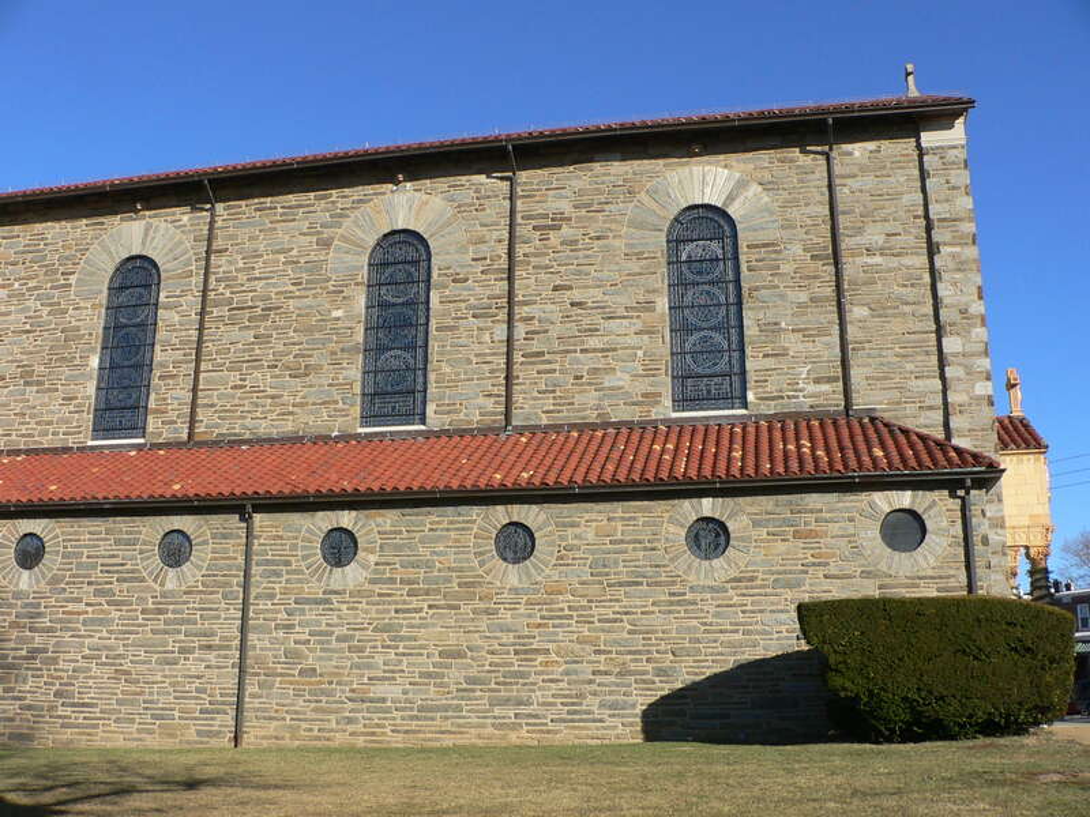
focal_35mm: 35
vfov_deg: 40.7
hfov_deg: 52.6
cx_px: 545
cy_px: 408
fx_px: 1102
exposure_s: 1/400
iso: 100
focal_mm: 4.6
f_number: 5.6
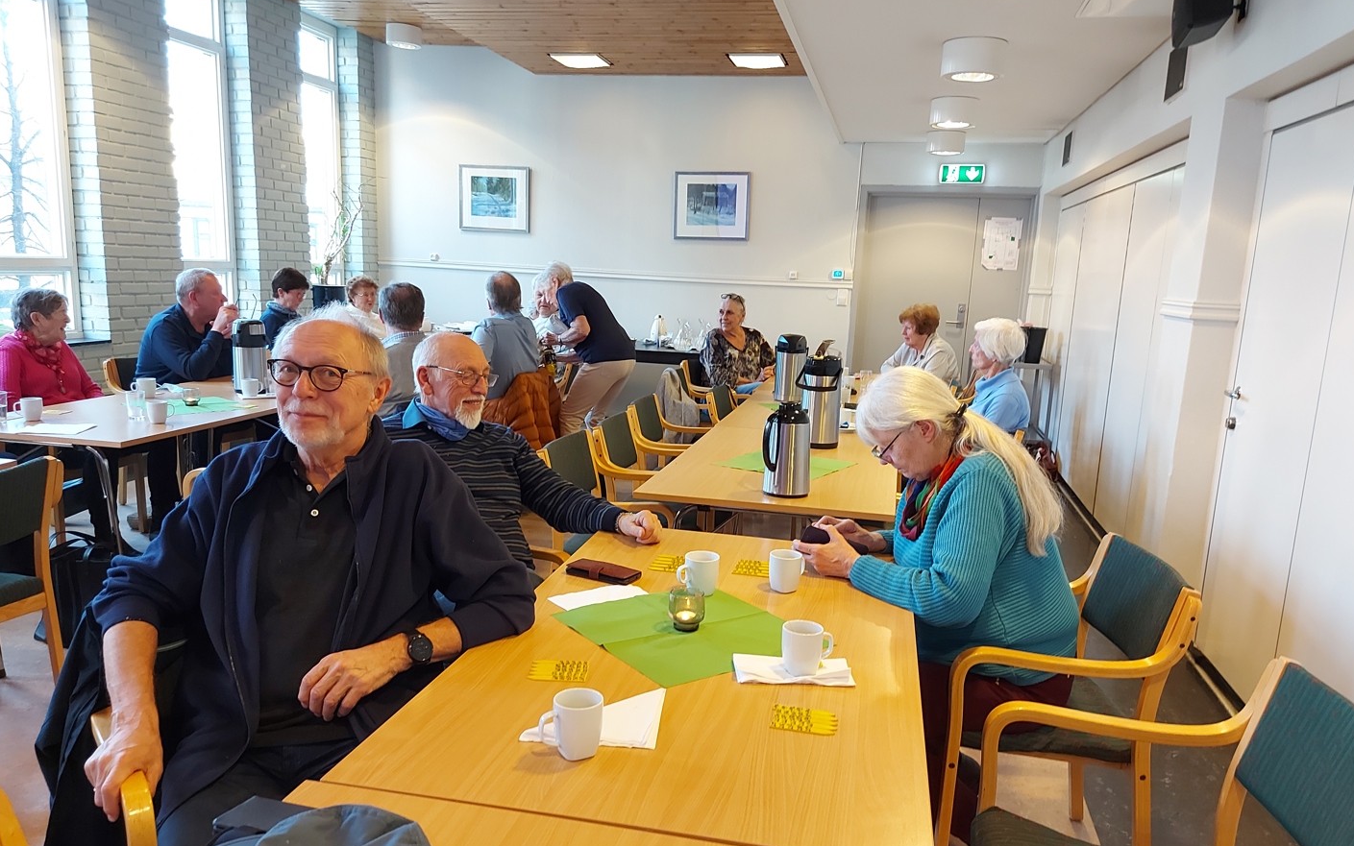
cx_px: 676
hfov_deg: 70.4
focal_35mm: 26
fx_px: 960
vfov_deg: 47.6
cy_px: 448
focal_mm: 5.23
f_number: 1.8
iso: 200
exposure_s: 1/40
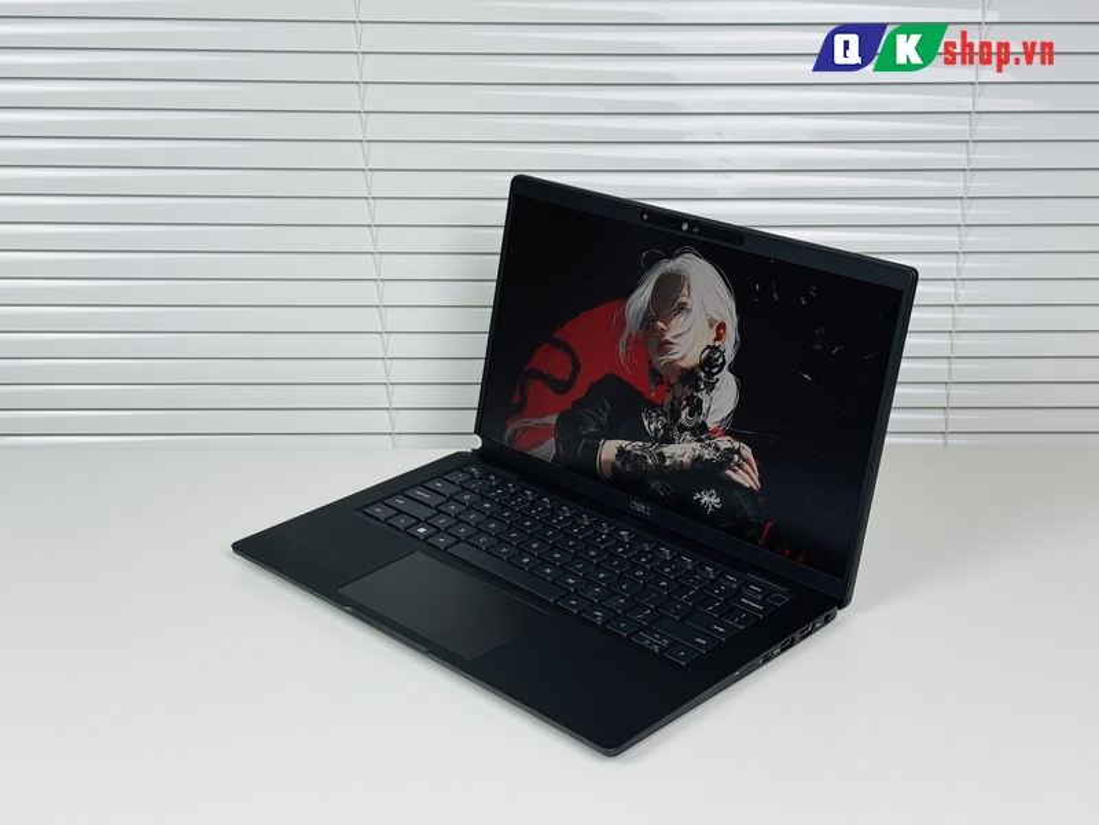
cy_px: 412
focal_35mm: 48
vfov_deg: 30.3
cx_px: 550
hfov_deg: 39.7
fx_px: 1524
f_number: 1.78
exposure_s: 1/126
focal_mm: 6.76
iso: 50
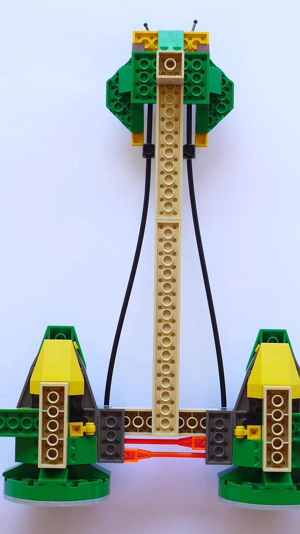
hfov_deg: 15.3
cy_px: 267
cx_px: 170
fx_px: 1118
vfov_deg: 26.9
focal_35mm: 79
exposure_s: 1/25
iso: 80
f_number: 4
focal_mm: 9.8
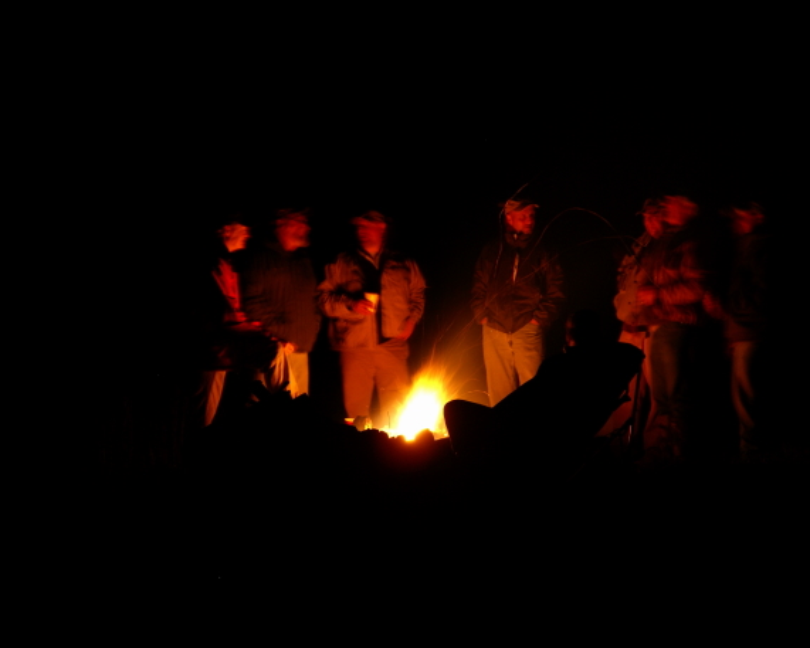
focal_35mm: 158
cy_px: 276
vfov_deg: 9.8
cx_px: 540
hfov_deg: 12.2
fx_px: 3788
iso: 200
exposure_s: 4
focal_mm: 80
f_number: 4.5
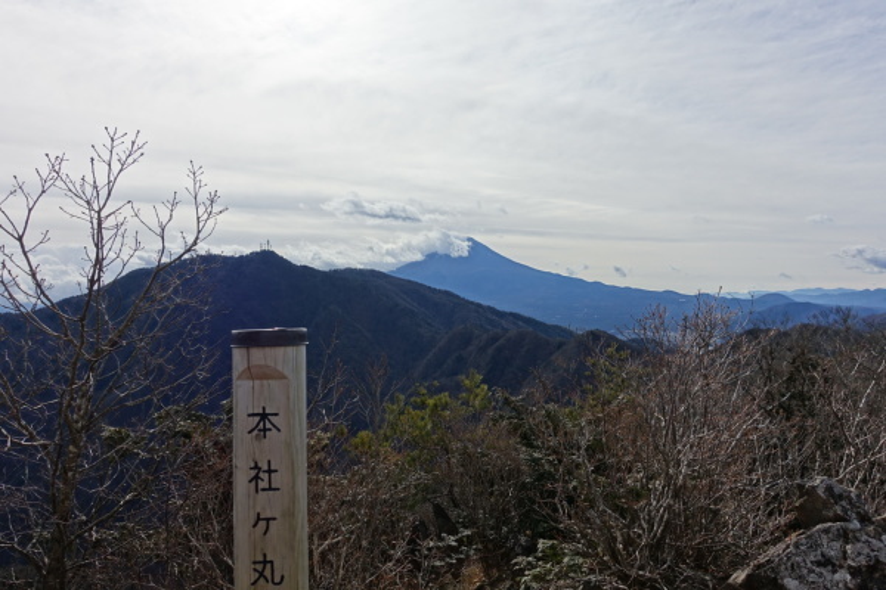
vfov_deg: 53.1
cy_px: 295
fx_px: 591
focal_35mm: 24
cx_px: 443
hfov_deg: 73.7
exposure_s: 1/200
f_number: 4
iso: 125
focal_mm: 8.8
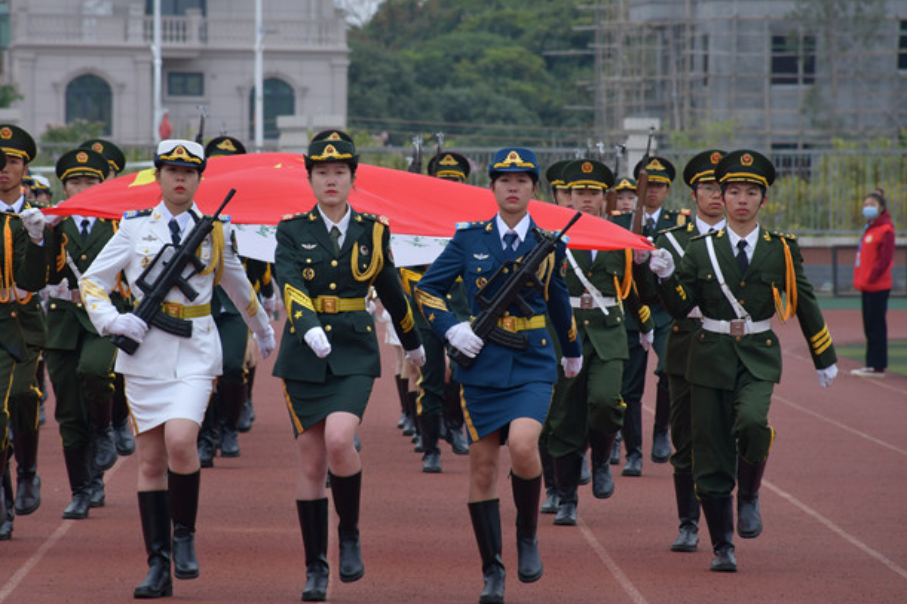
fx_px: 6926
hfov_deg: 7.5
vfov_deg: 5.0
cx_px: 408
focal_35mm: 275
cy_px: 275
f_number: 5.6
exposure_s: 1/320
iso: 320
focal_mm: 140
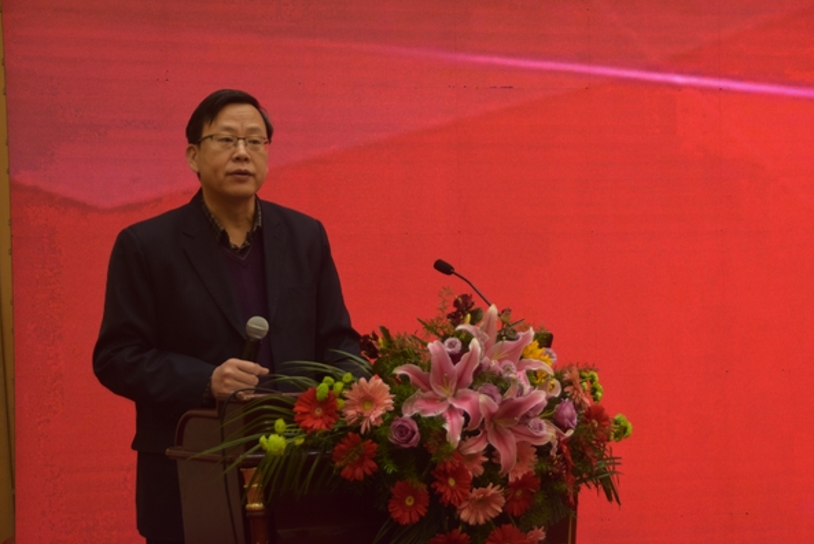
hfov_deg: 22.4
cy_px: 272
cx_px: 408
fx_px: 2059
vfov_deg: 15.0
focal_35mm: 91
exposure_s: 1/60
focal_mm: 60
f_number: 5
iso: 800
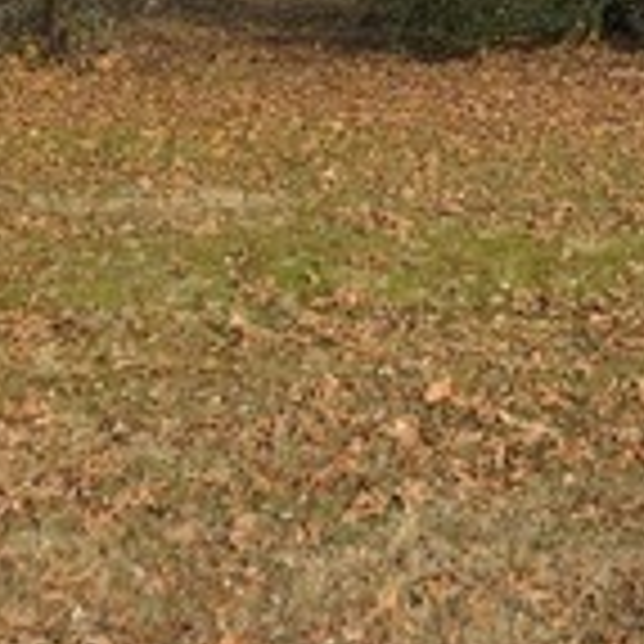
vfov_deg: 11.0
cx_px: 820
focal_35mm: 146
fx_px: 3073
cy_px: -594
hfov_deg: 11.7
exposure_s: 1/311
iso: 12
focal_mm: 6.3
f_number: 1.7
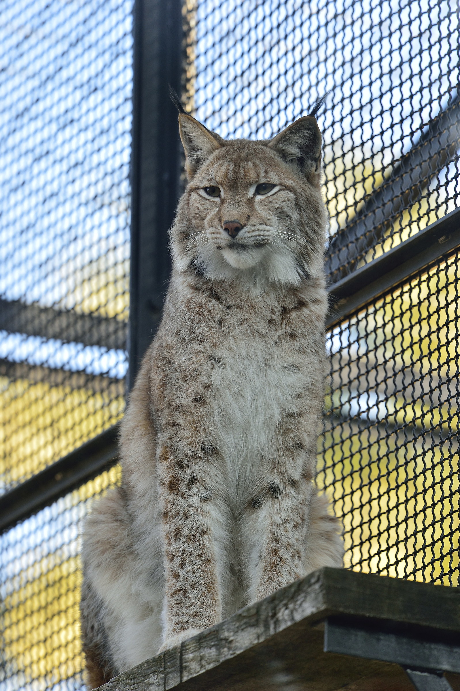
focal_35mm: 300
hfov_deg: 4.6
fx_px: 5757
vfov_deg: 6.9
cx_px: 230
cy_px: 346
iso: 800
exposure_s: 1/500
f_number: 5.6
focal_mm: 300
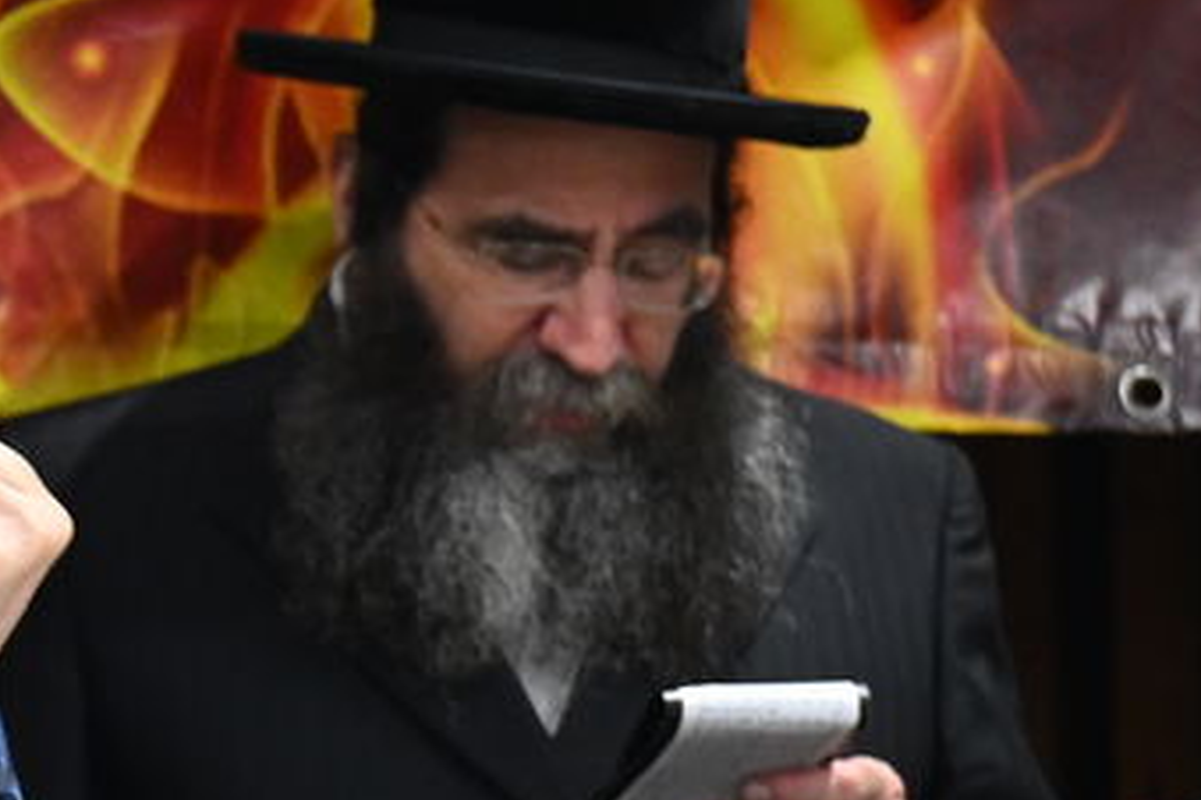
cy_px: 823
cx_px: -815
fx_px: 27521
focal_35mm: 825
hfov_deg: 2.5
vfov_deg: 1.7
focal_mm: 200
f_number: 3.2
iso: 2500
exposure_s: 1/200
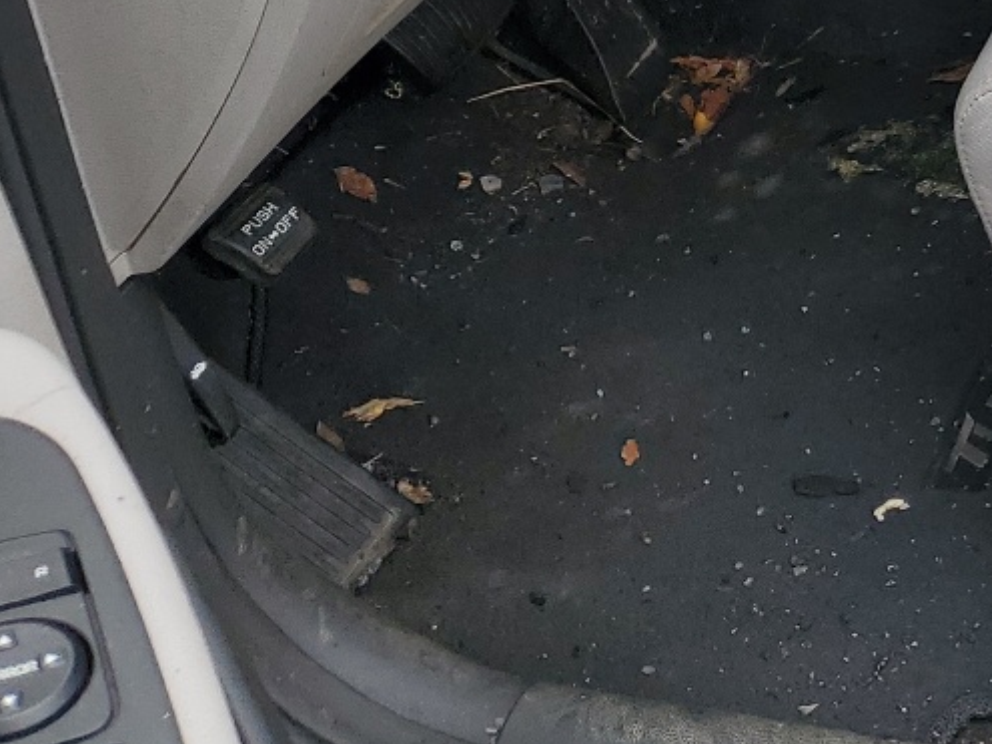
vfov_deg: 16.1
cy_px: -377
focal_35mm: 84
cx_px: 1471
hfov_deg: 20.2
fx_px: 2407
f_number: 1.5
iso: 50
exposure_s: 1/147
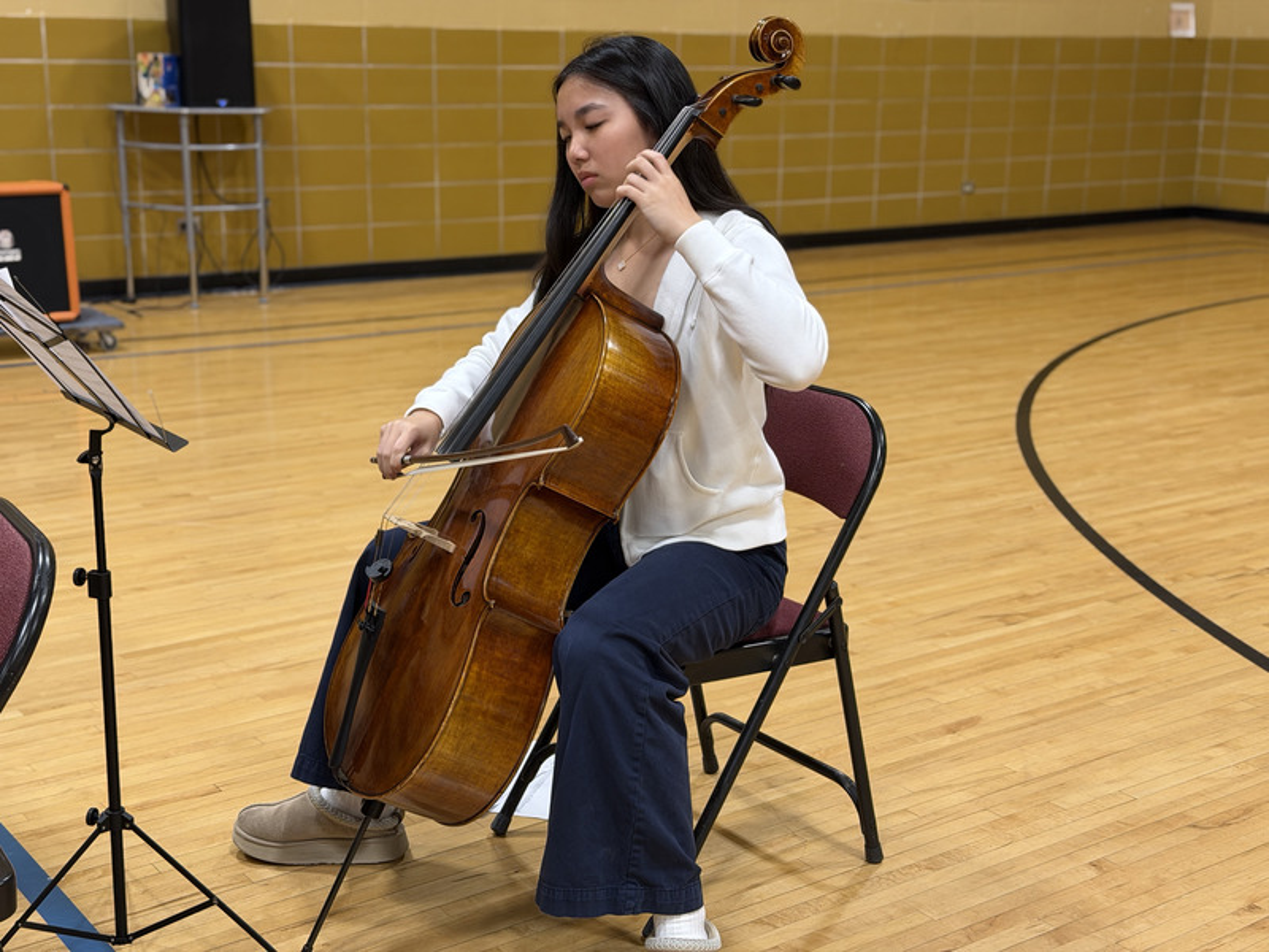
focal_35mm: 48
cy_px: 476
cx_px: 634
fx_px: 1760
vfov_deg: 30.3
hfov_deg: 39.7
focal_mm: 6.76
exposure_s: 1/60
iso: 100
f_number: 1.78
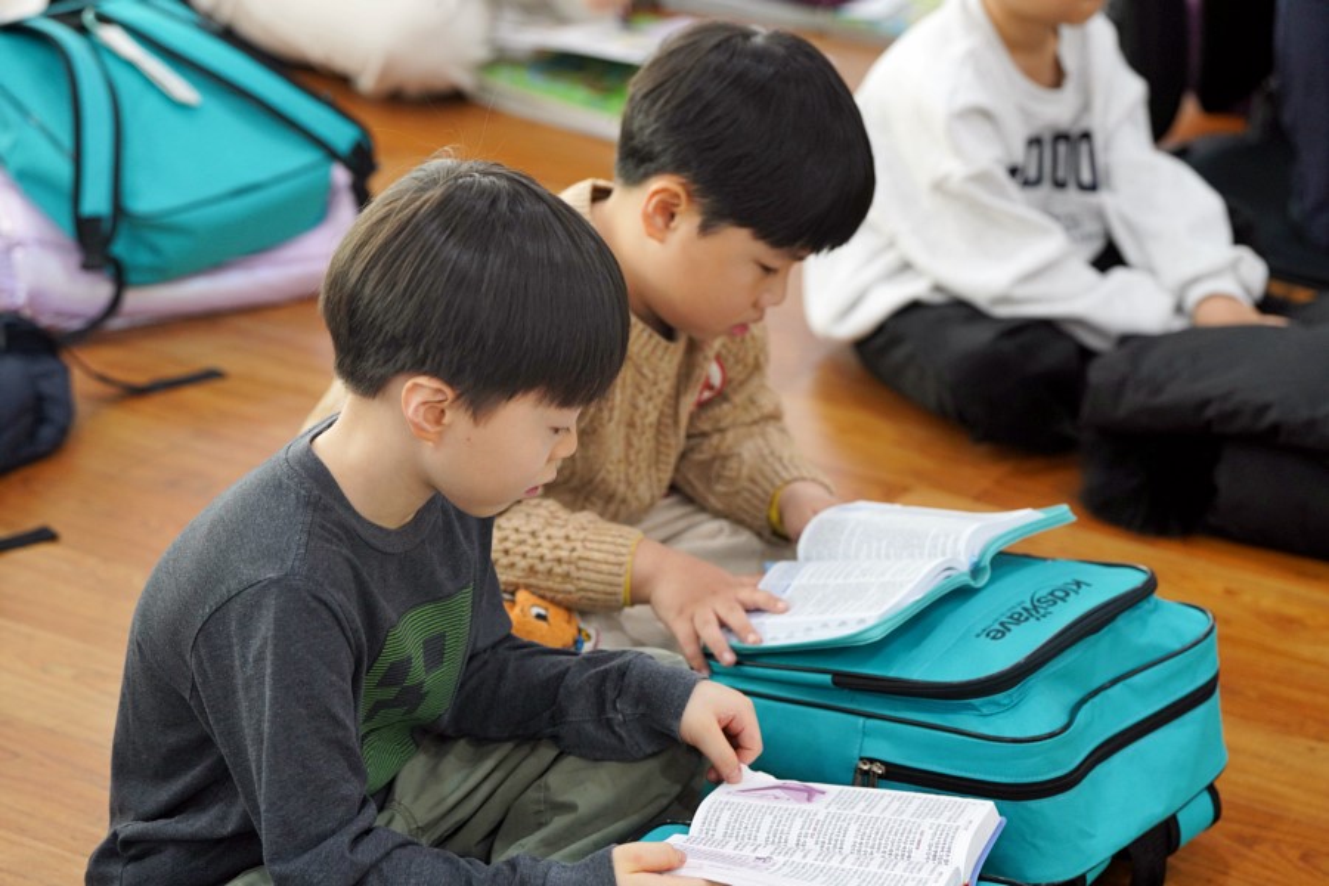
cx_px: 664
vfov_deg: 16.1
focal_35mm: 85
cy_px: 443
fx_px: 3138
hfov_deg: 23.9
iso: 1600
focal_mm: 85
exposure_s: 1/160
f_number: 4
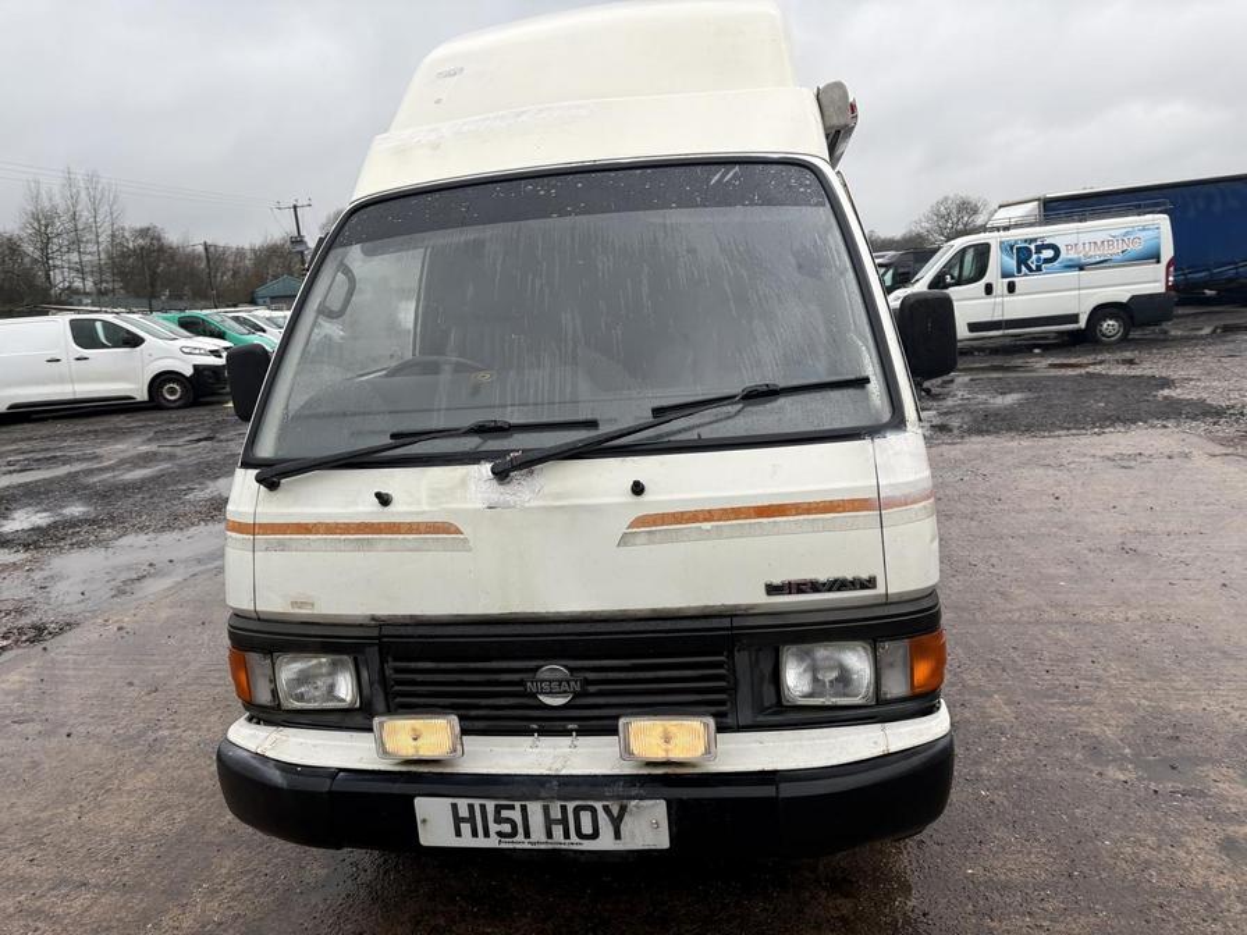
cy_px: 468
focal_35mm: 26
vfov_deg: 53.1
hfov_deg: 67.3
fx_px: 937
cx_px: 624
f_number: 1.6
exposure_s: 1/331
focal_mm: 5.96
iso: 50
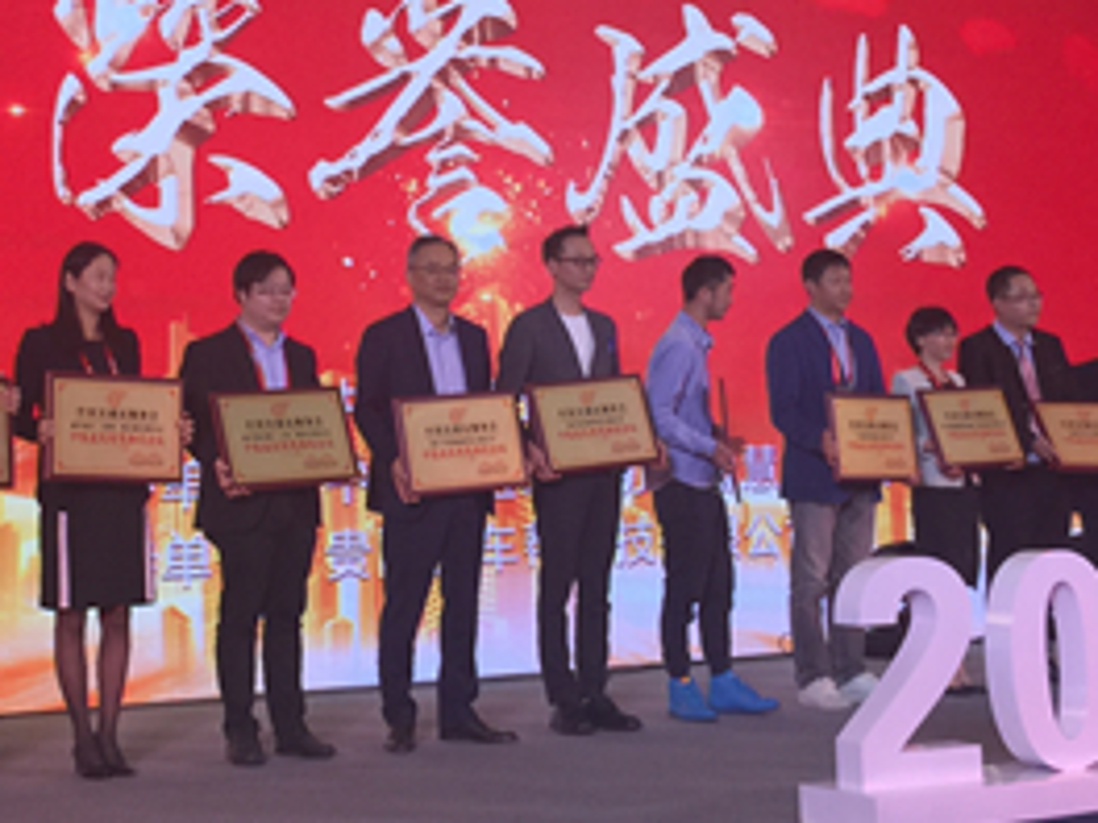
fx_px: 2093
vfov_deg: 22.2
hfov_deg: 29.2
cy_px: 266
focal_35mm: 66
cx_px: 362
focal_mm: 4.15
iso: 32
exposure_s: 1/40
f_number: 2.2
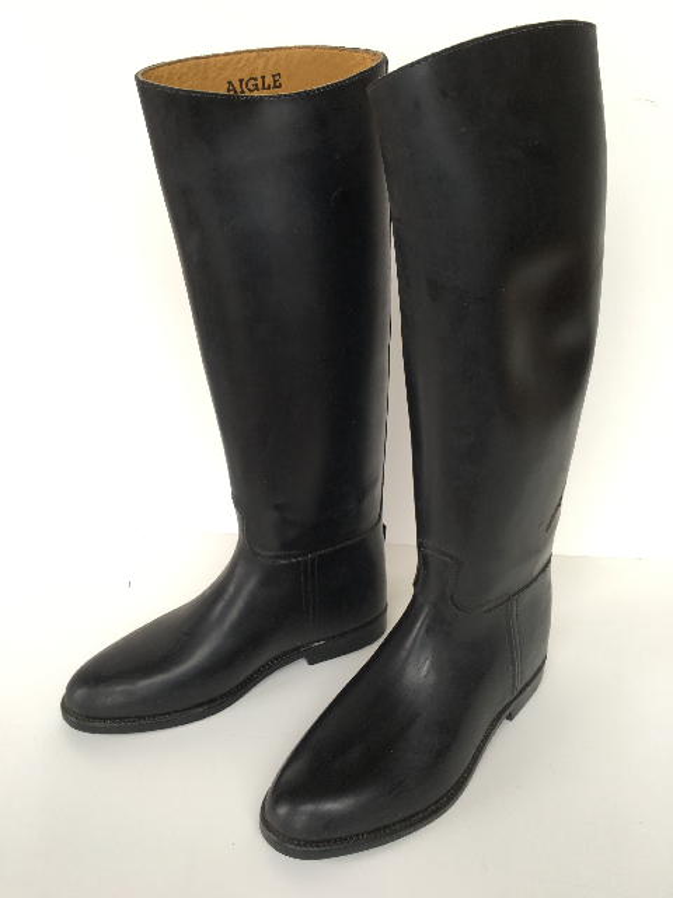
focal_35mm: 29
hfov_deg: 48.2
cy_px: 449
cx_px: 336
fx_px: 752
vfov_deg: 61.7
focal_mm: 4.15
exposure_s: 1/33
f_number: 2.2
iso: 32
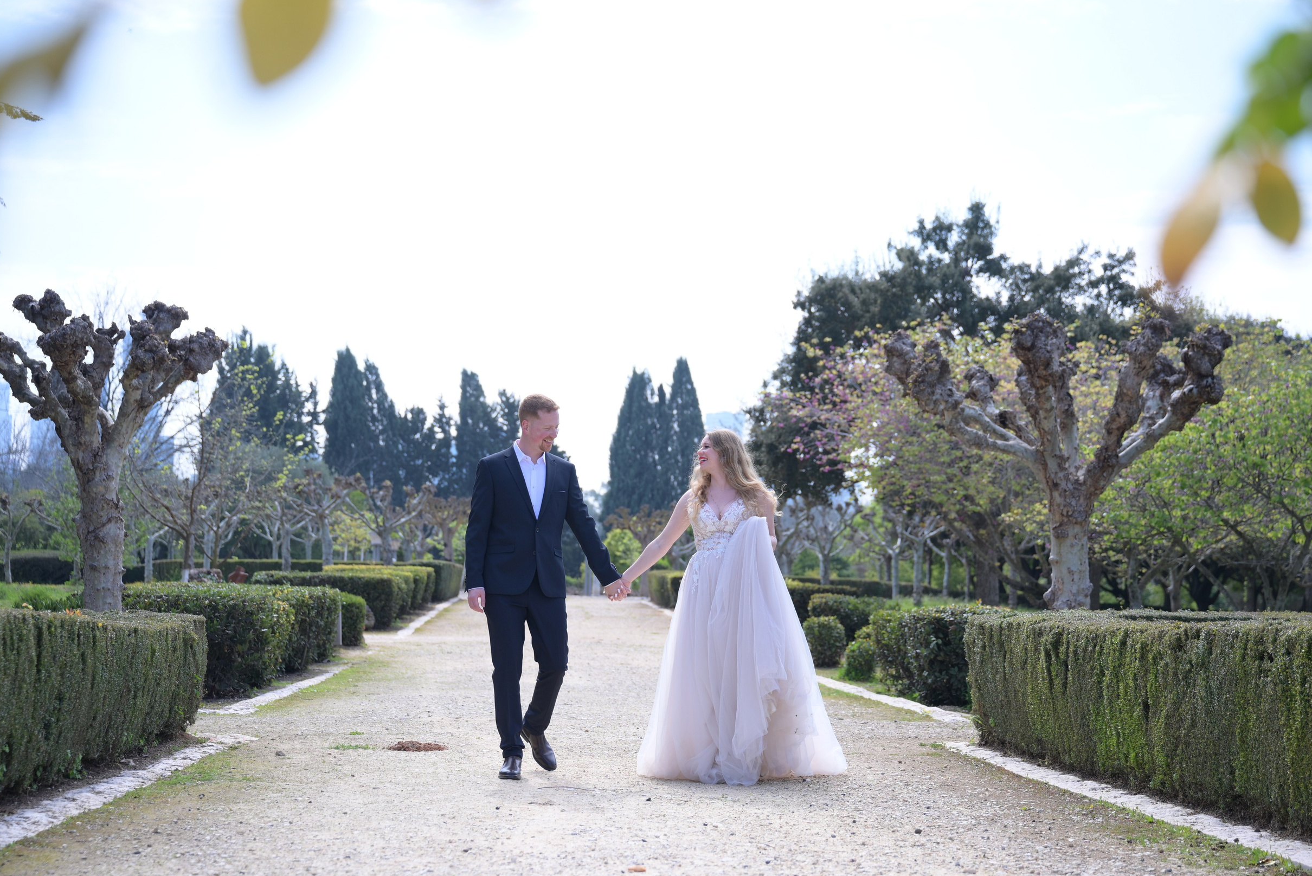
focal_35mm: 55
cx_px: 672
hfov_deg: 36.2
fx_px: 2005
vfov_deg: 24.6
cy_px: 435
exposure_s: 1/800
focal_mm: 52
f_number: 3.5
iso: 125
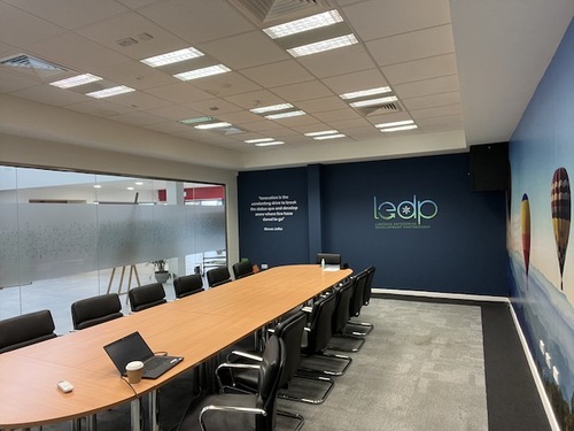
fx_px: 381
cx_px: 287
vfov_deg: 58.9
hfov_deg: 73.9
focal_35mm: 23
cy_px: 216
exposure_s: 1/50
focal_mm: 2.71
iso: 100
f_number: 2.2
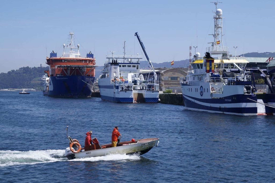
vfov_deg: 18.2
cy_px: 92
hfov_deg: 27.0
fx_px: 573
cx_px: 138
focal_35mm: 75
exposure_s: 1/250
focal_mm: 50
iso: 100
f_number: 8
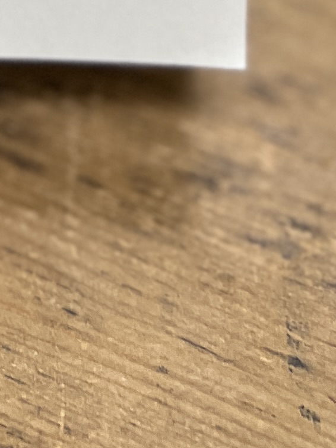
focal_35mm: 139
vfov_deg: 11.2
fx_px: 1798
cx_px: -323
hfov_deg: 9.9
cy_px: -708
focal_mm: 5.7
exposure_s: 1/120
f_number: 1.5
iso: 100
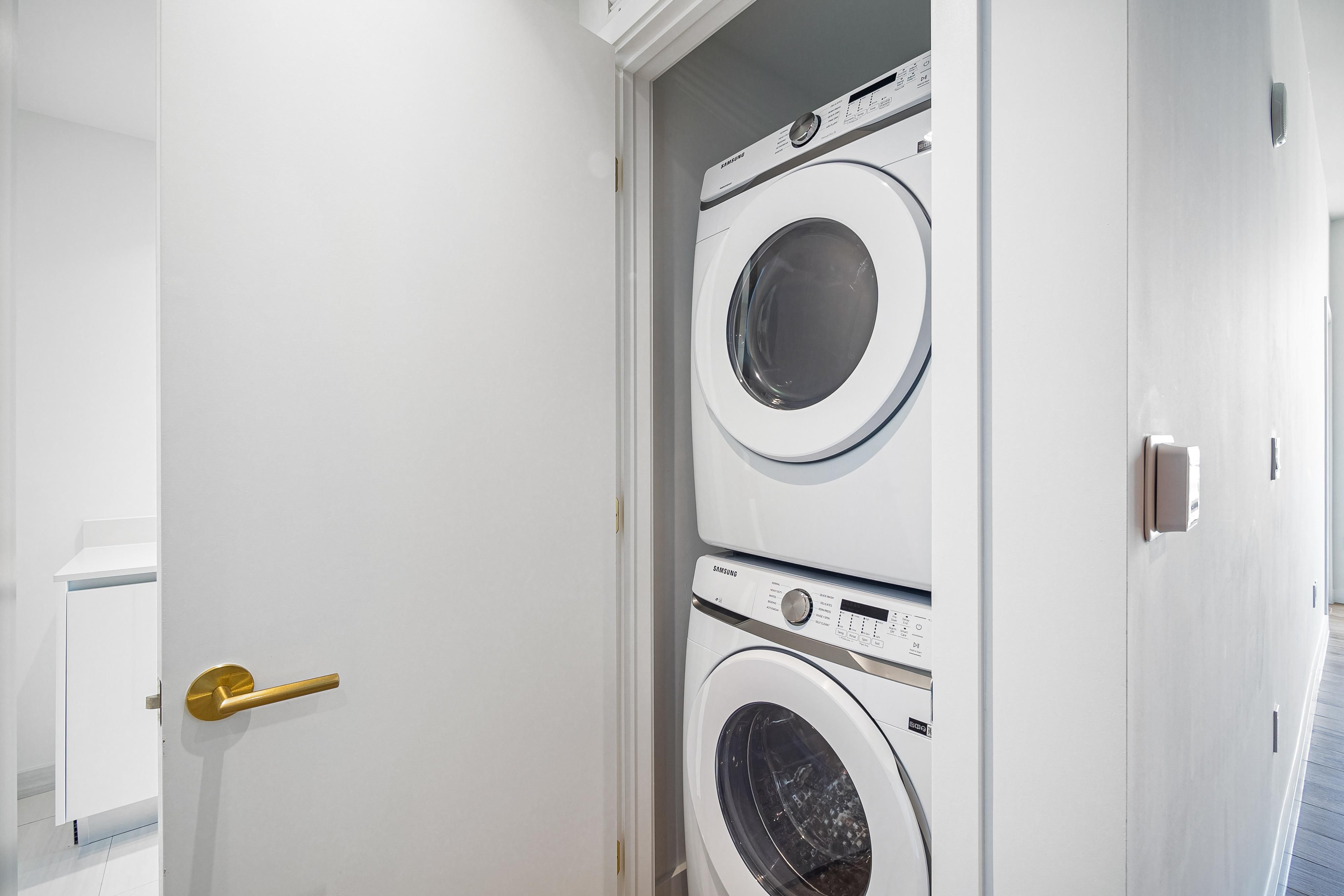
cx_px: 672
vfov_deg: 81.2
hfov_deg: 104.3
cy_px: 448
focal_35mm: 14
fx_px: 523
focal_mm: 7
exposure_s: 1/6
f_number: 4.5
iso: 100
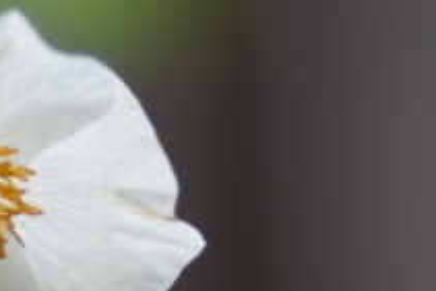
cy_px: 220
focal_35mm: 568
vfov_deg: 2.4
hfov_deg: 3.6
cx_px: -41
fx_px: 6884
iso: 100
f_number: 2.8
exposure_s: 1/160
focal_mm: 100
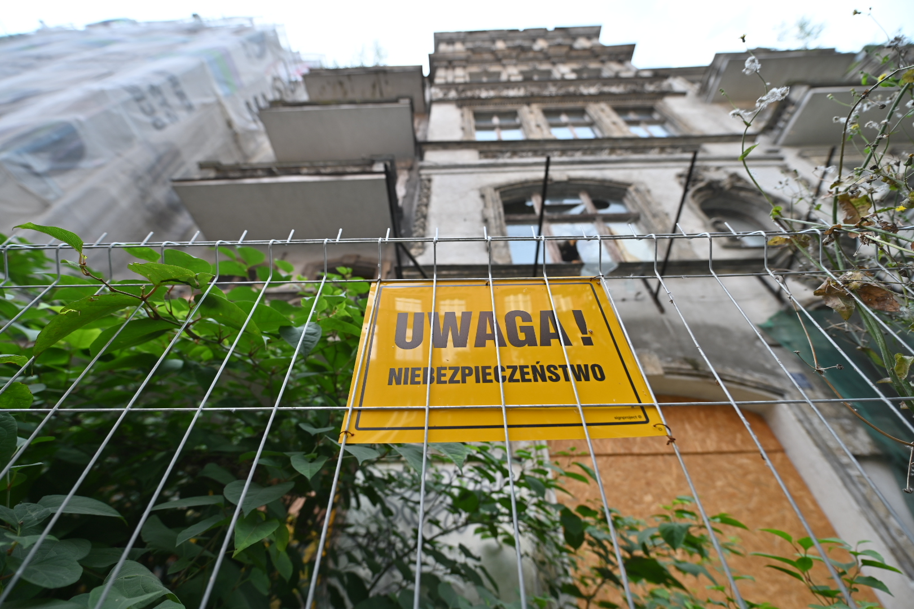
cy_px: 304
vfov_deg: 81.2
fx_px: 355
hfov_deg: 104.3
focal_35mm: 14
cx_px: 457
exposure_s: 1/400
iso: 110
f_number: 2.8
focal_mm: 14
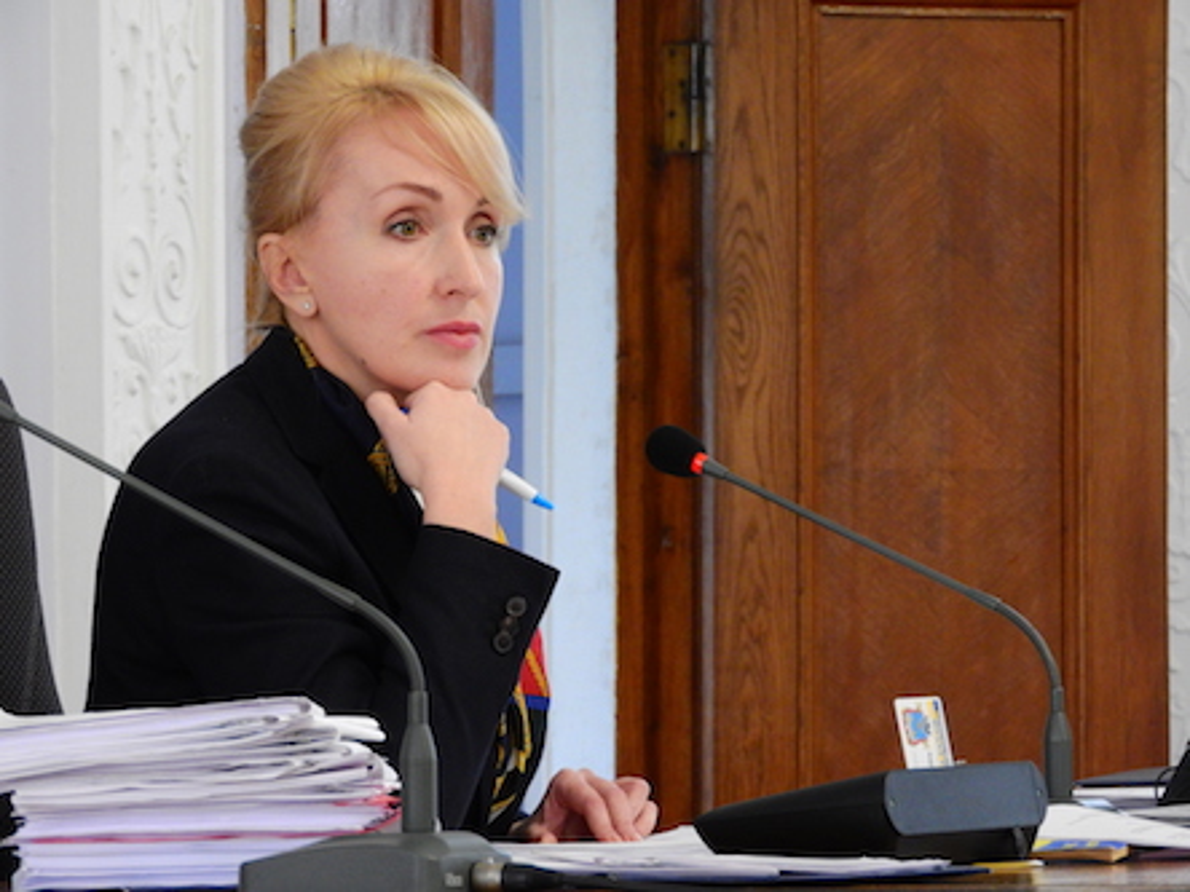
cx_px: 595
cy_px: 446
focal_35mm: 250
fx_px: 8594
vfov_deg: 5.9
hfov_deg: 7.9
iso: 500
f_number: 5.5
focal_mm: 44.8
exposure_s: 1/30
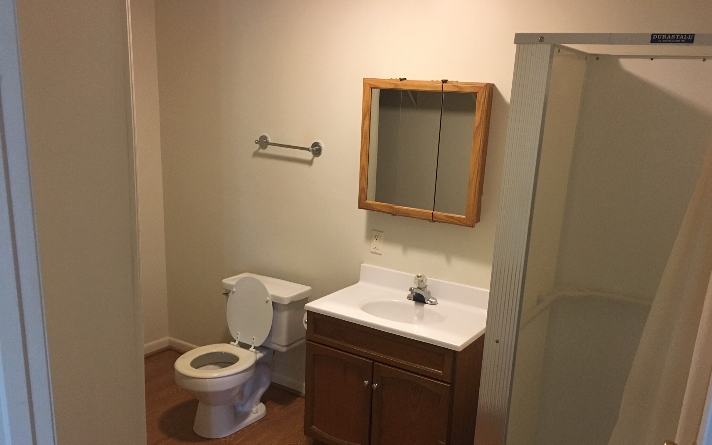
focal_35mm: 32
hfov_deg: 59.6
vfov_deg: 39.2
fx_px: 621
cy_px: 269
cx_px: 370
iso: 200
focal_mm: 4.15
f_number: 2.2
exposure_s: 1/30
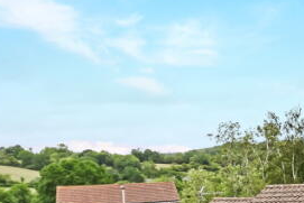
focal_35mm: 68
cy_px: 206
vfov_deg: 19.4
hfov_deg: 25.4
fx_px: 575
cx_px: 397
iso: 100
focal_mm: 12
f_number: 5.6
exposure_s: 1/200
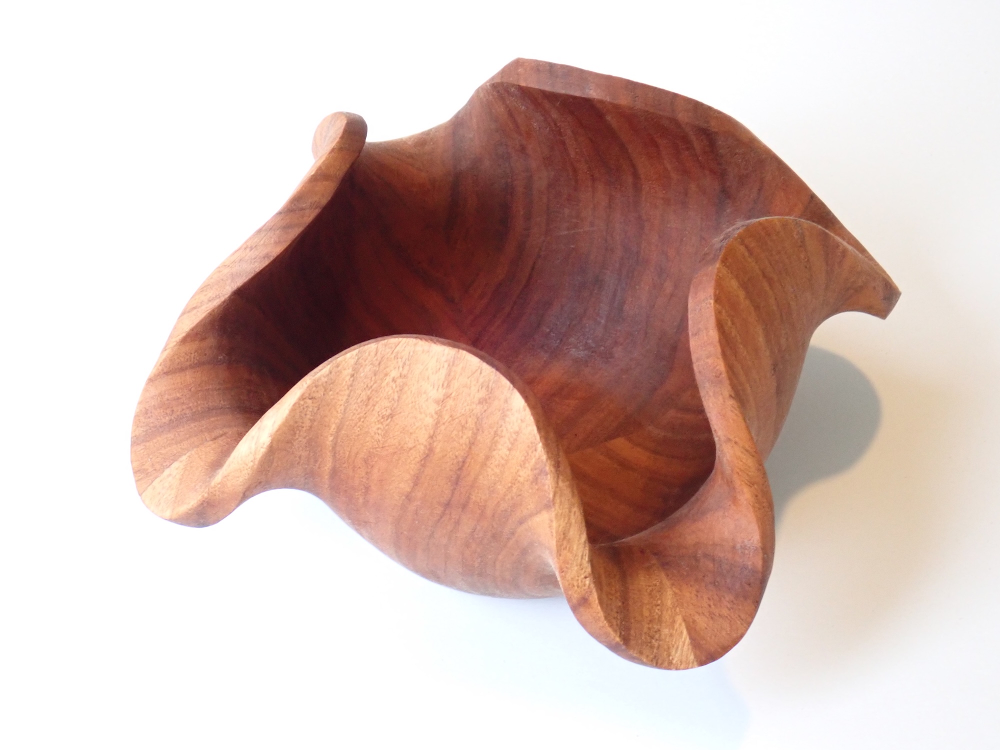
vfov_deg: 14.8
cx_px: 500
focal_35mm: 100
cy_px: 375
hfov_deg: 19.6
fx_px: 2889
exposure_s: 1/40
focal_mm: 18
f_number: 4.9
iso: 800
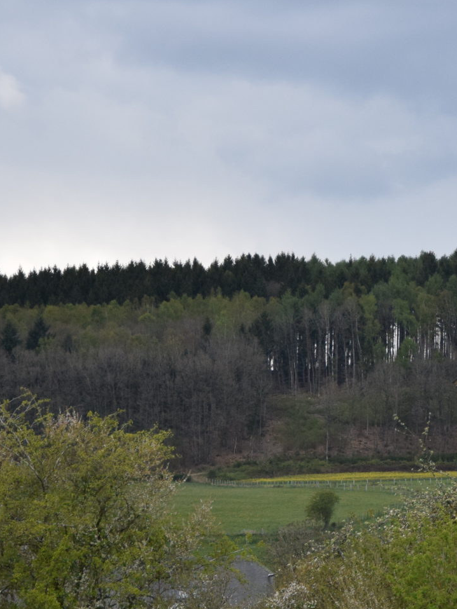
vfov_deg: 8.3
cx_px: 507
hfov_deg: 6.2
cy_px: 383
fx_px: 4209
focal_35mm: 239
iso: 720
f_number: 5.3
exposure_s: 1/4000
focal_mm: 62
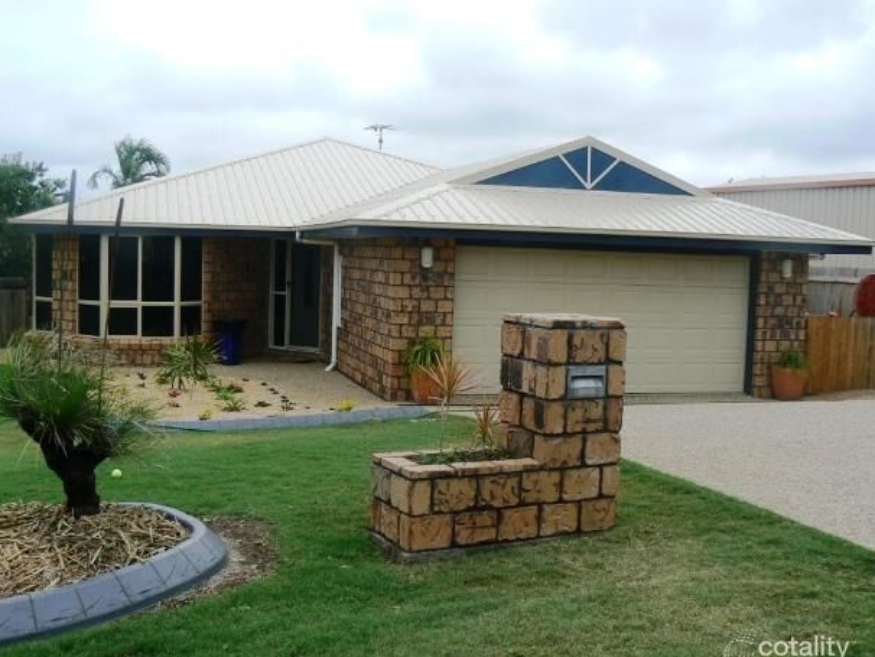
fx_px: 961
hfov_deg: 48.9
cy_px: 342
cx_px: 419
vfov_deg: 37.7
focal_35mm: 38
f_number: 5.6
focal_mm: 6
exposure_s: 1/200
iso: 80
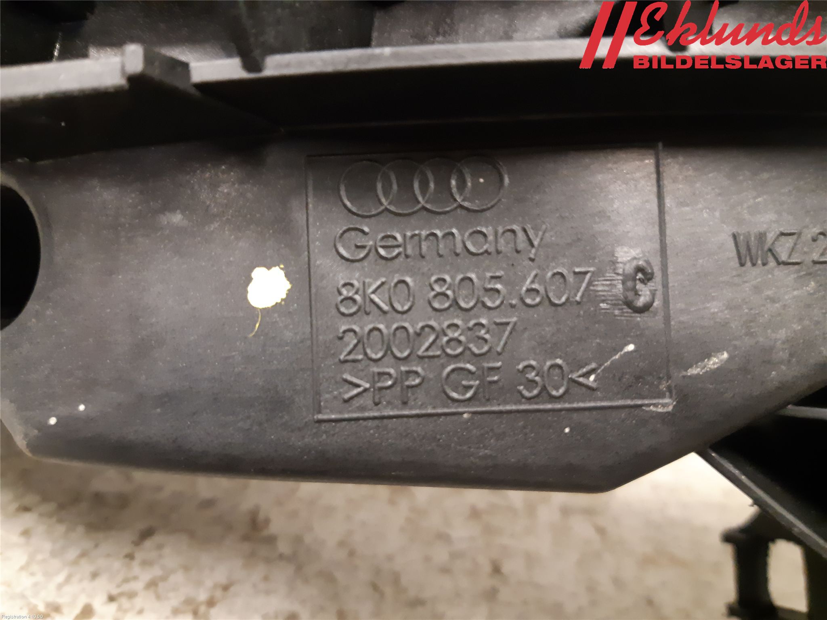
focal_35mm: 26
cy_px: 310
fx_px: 621
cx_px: 414
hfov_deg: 67.3
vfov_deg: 53.1
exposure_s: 1/25
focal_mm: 3.93
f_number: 1.7
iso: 500
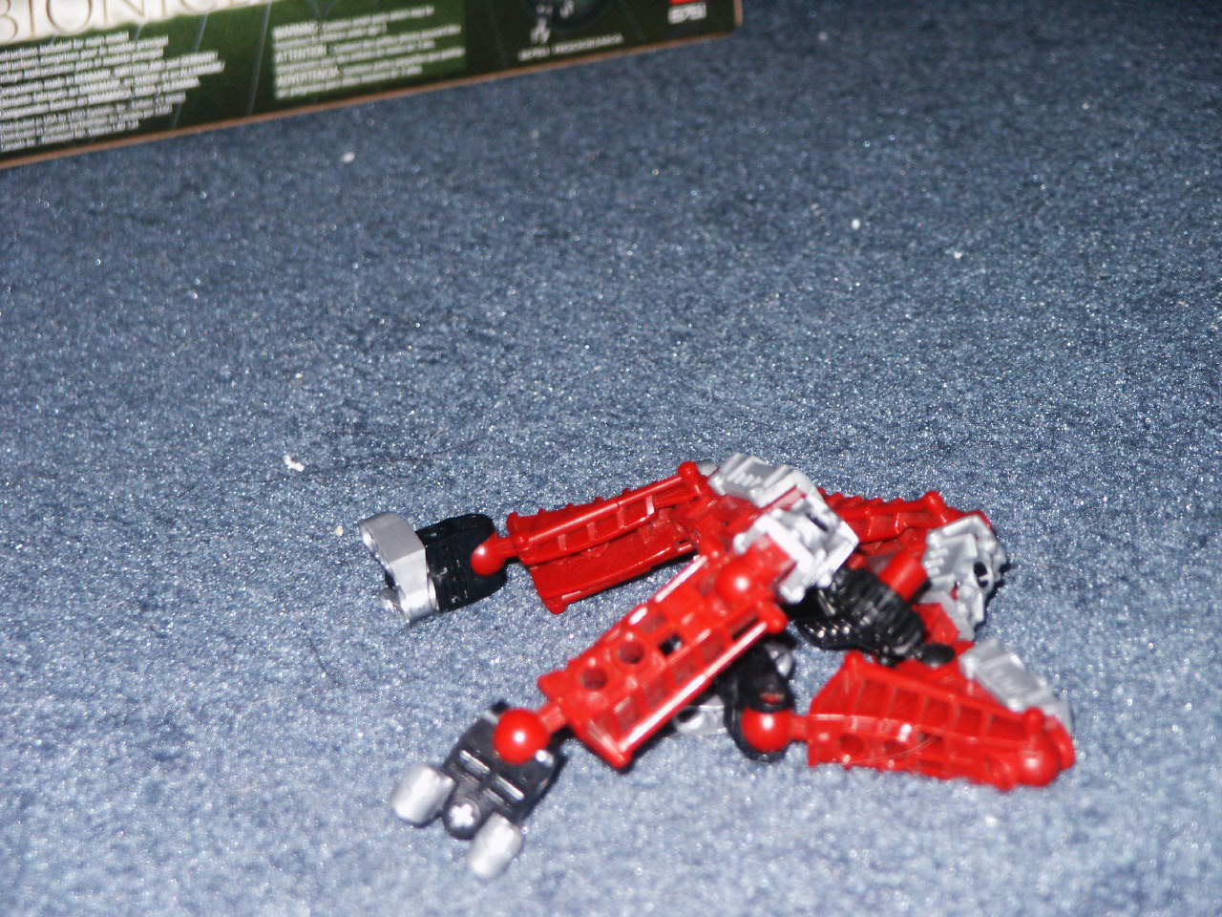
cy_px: 458
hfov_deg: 14.2
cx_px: 611
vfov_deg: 10.7
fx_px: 4907
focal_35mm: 139
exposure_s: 1/125
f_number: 3.6
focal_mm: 28.23
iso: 200
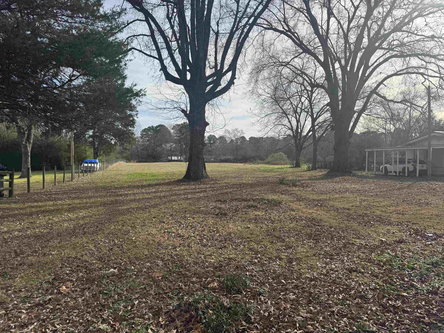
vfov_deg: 56.8
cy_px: 166
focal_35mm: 24
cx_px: 222
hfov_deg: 71.6
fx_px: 308
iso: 80
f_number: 1.78
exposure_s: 1/3802
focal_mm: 6.76
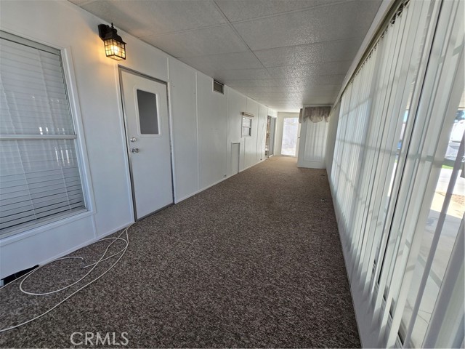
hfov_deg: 106.2
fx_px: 175
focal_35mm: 13
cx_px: 232
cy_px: 174
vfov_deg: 89.9
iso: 40
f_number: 2.2
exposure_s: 1/120
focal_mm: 1.7
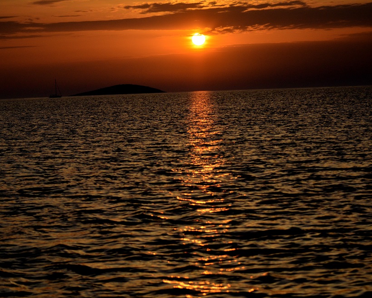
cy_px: 148
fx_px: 1322
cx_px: 183
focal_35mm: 120
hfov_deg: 16.0
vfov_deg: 12.9
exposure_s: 1/8000
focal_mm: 70
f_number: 4.5
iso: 560
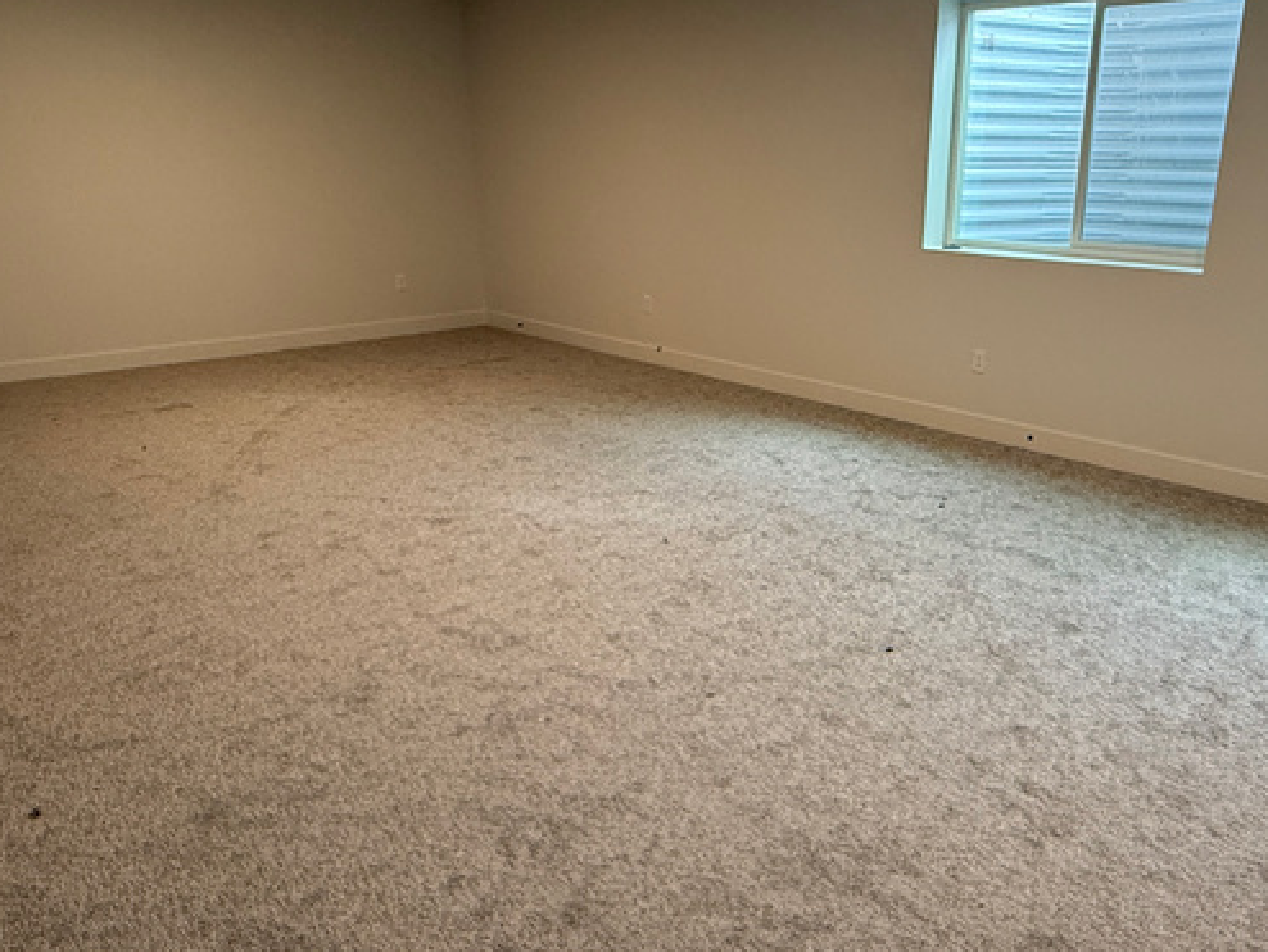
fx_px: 1063
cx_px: 765
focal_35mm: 29
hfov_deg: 61.1
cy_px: 518
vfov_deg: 48.2
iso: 200
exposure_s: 1/120
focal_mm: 2.22
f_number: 2.2
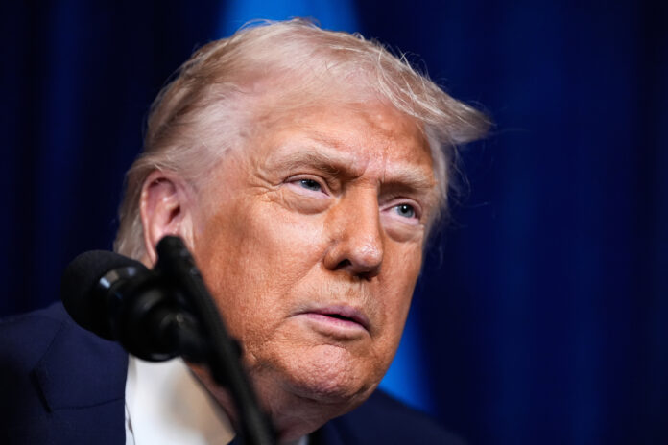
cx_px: 334
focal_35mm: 200
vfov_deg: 6.9
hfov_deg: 10.3
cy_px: 222
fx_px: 3711
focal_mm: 200
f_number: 3.2
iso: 4000
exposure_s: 1/500
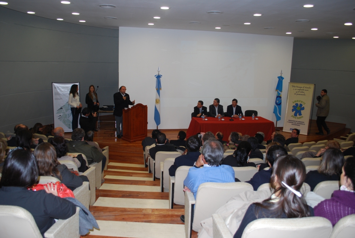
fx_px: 267
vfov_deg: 48.0
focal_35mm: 27
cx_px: 178
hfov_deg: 67.3
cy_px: 119
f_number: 3.5
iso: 200
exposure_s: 1/60
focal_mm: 18
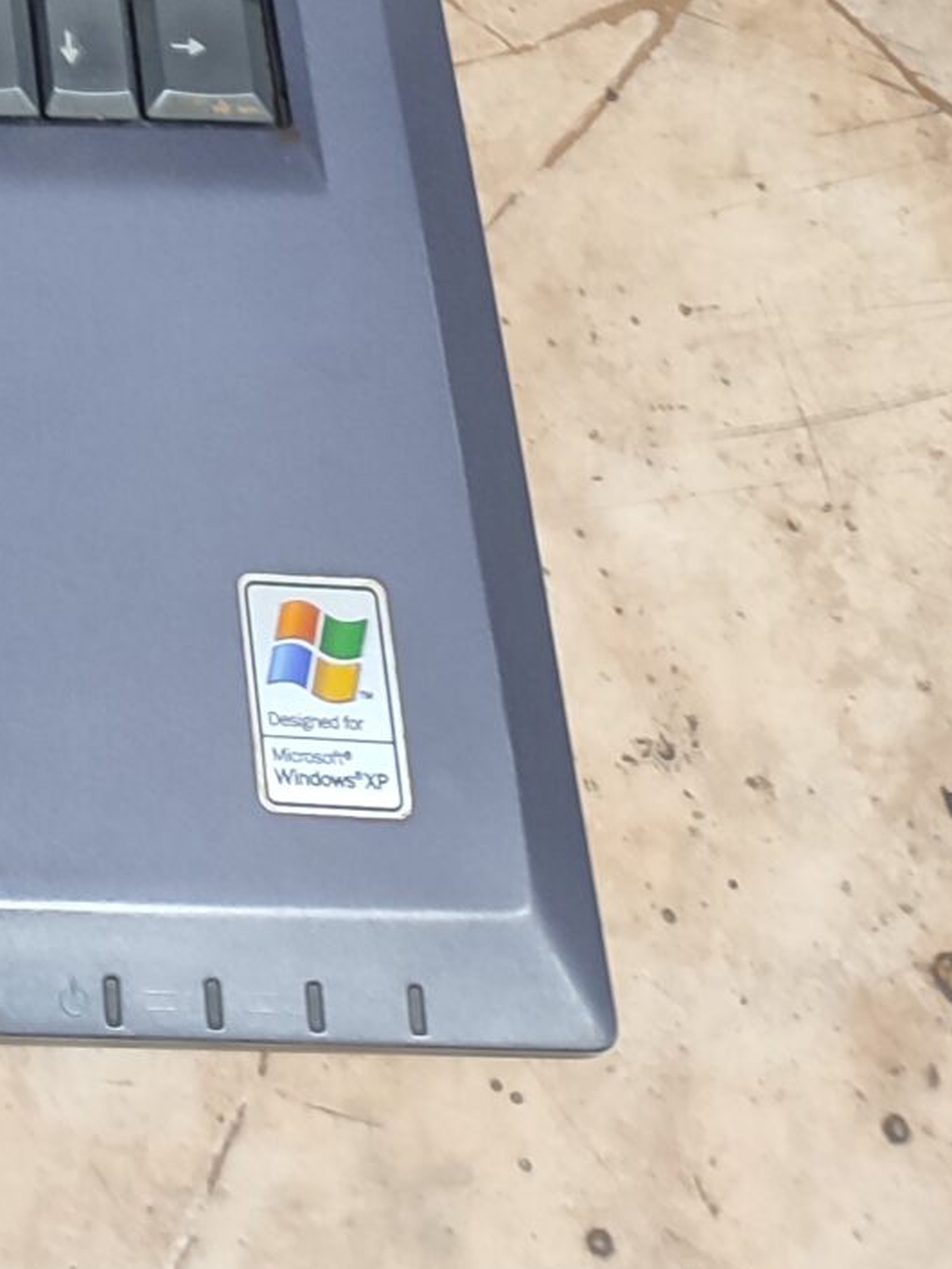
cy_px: -836
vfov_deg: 18.7
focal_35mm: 87
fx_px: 3188
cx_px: -756
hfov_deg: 14.8
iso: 336
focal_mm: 5.89
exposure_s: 1/33
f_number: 1.89
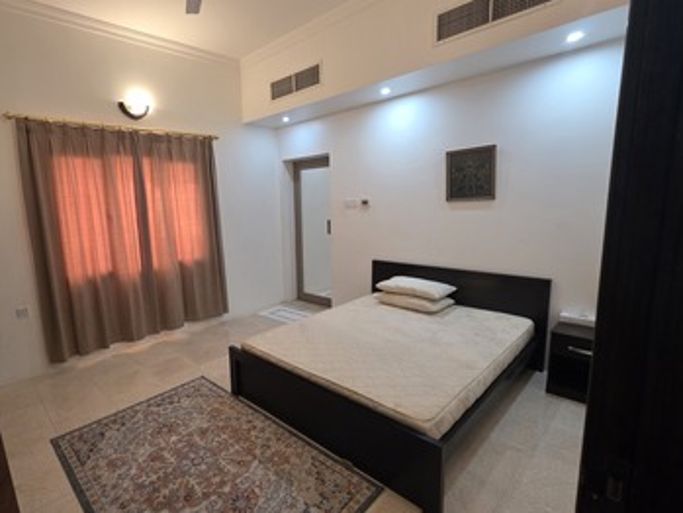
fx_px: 336
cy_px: 257
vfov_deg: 74.8
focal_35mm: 17
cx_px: 271
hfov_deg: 89.8
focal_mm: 2.2
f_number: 1.9
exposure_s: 1/50
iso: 200
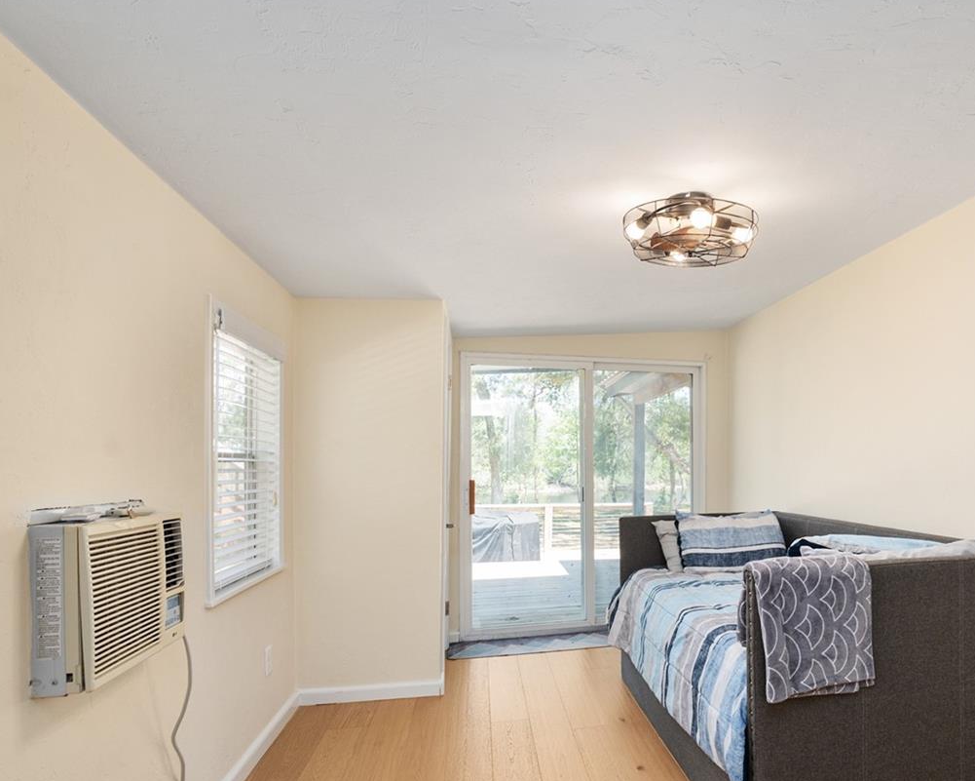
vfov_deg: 65.2
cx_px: 678
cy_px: 447
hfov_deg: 74.3
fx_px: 606
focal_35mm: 21
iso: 400
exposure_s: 1/13
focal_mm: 14
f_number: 7.1
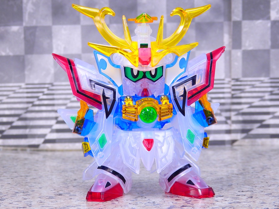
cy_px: 104
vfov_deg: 20.2
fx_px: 589
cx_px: 140
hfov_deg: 26.7
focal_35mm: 73
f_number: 4.5
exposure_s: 1/80
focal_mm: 13.1
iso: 200
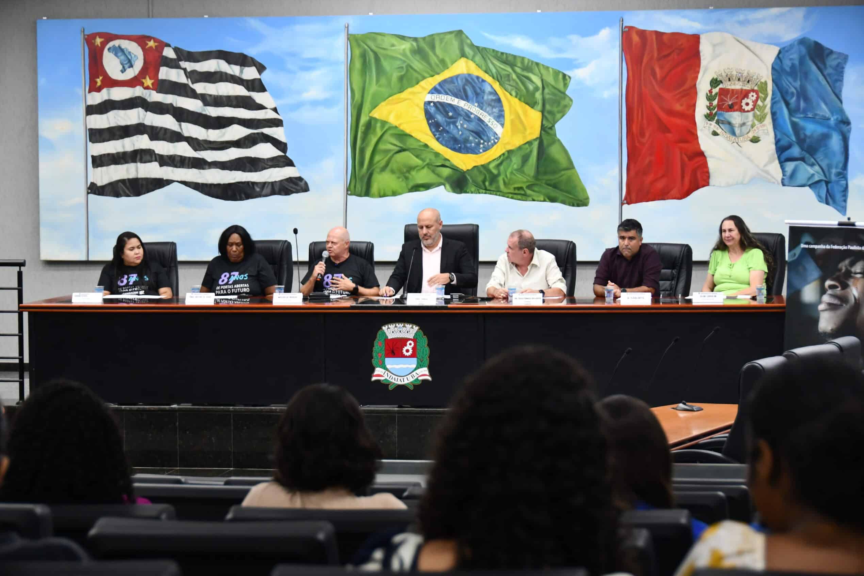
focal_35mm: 106
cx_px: 430
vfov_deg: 12.9
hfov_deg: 19.3
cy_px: 289
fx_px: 2544
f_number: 5
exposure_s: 1/125
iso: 1400
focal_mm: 70
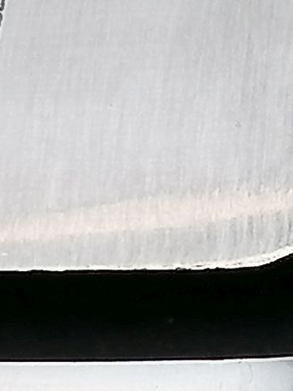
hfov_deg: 4.1
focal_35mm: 349
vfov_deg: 5.7
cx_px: 1032
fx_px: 3941
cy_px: 430
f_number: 1.8
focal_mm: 4.75
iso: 50
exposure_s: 1/182
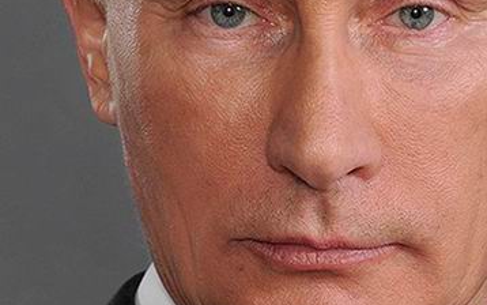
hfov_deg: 4.9
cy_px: 131
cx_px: 329
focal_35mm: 426
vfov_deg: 3.1
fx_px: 5656
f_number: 9
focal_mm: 200
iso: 200
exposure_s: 1/200
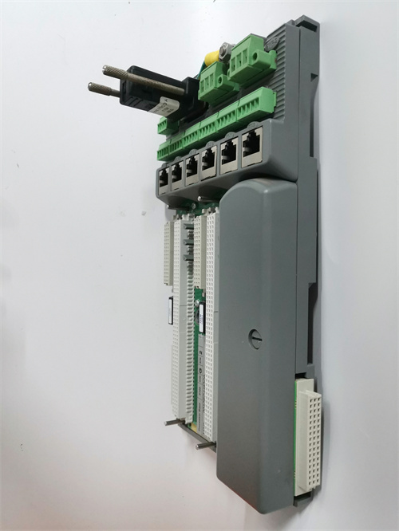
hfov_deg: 51.4
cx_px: 200
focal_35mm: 27
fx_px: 415
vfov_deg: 65.3
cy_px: 266
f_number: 1.8
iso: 250
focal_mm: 3.95
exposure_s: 1/30
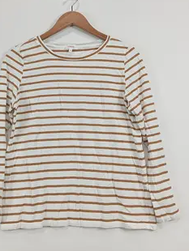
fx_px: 262
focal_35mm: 36
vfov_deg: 50.9
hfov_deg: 39.6
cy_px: 99
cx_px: 78
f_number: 1.8
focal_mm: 4.22
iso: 100
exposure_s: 1/100
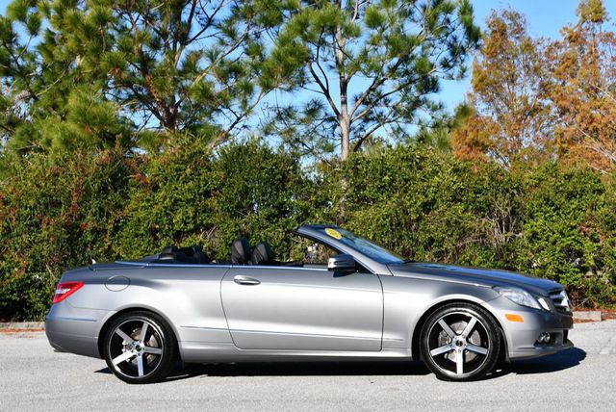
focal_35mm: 72
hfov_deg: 28.0
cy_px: 206
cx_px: 308
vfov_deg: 19.0
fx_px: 1233
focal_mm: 36
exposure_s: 1/320
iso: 100
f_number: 9
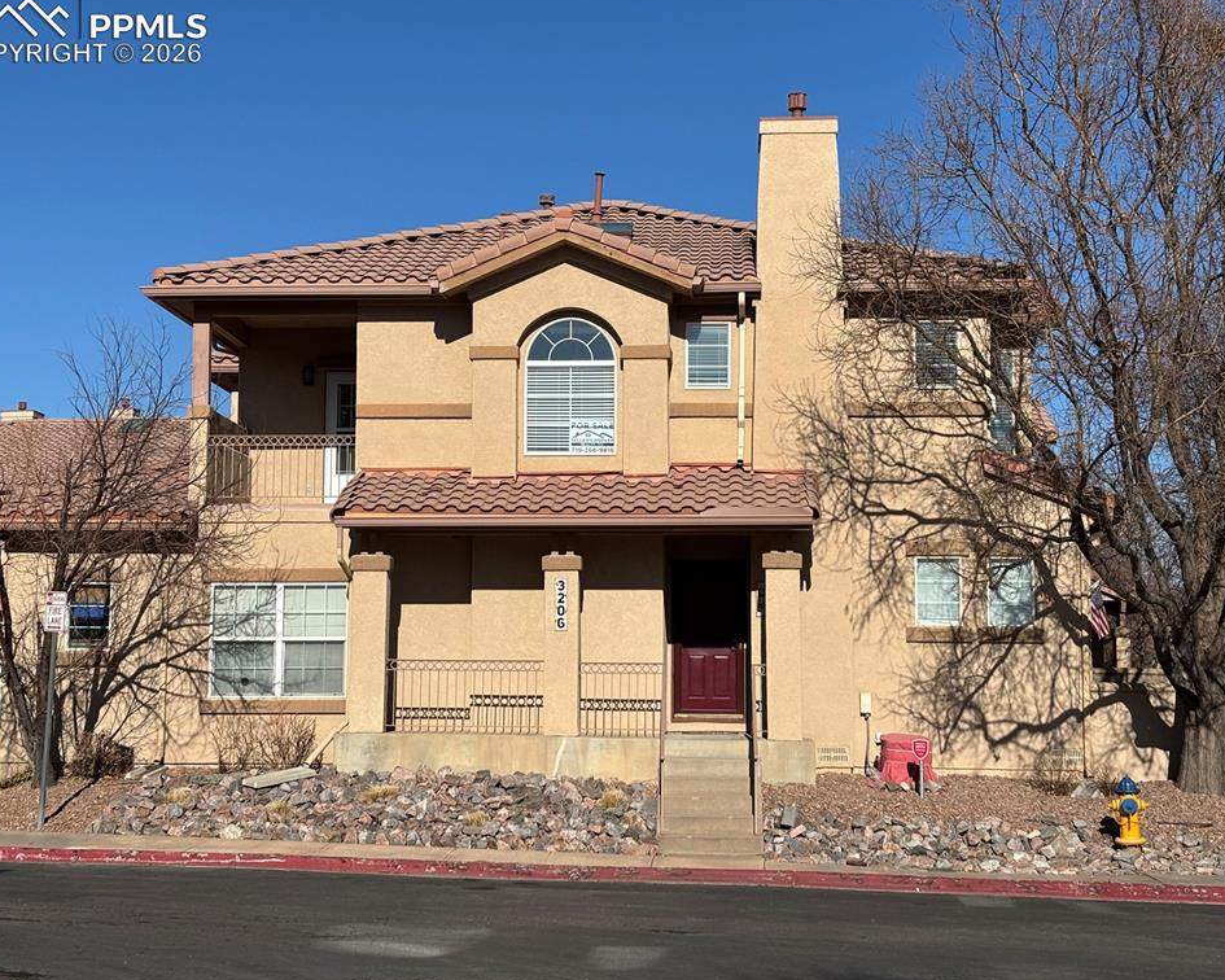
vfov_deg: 27.6
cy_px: 488
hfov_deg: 34.2
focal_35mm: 55
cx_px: 611
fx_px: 1994
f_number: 1.6
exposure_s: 1/5076
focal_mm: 5.96
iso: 32
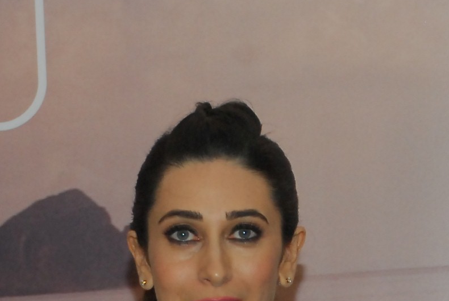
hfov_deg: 8.8
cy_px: 446
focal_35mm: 234
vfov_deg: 5.8
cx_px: 231
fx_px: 2922
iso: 640
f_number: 4.5
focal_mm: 44
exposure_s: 1/125
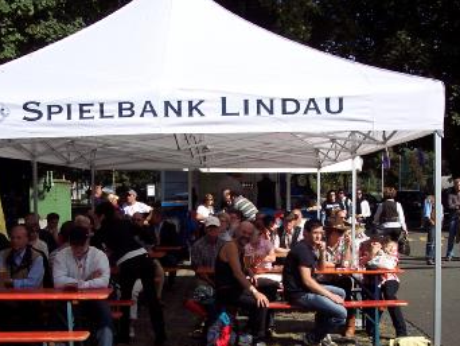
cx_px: 175
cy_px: 230
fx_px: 758
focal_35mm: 57
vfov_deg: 25.6
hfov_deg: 33.6
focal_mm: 8
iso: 100
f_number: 4
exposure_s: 1/750
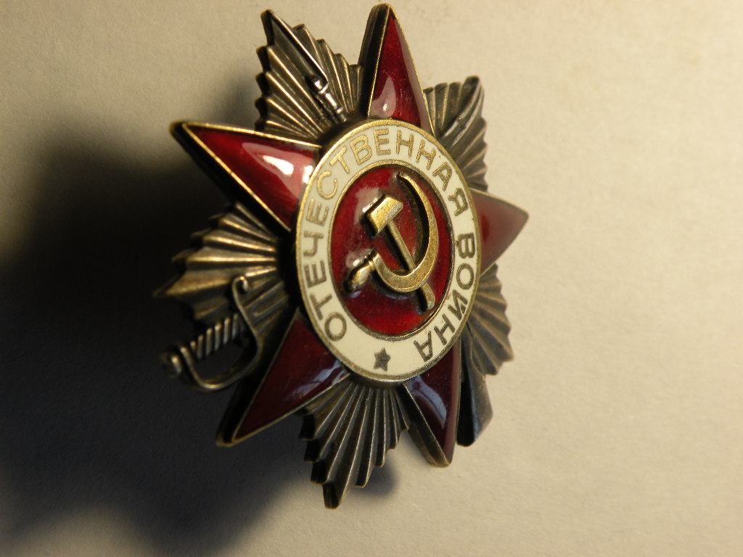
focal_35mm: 84
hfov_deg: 23.3
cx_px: 372
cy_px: 278
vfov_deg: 17.6
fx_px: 1803
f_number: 4
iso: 64
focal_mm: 14.9
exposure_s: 1/81.1
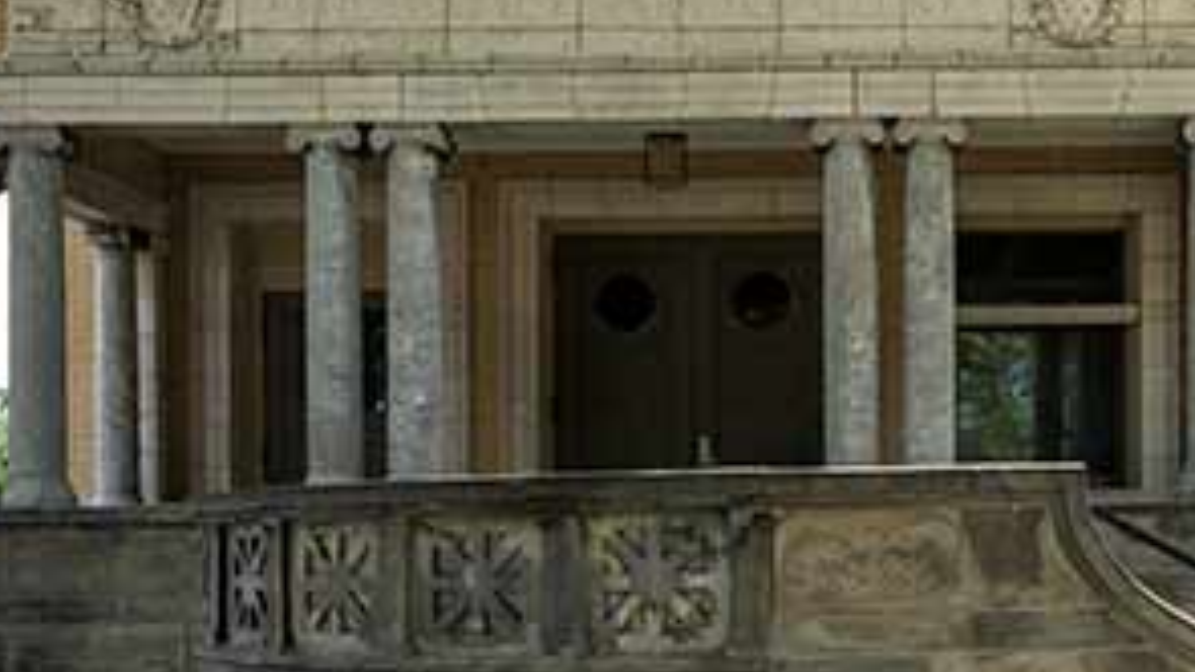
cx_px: 828
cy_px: 243
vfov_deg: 24.4
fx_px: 1553
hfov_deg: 41.4
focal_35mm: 49
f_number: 11
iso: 400
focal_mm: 19
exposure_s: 1/250
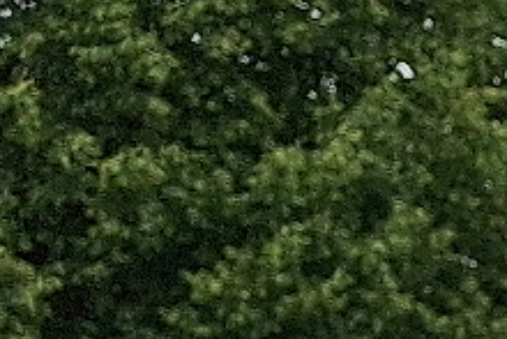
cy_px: 846
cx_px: 1595
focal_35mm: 189
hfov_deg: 8.7
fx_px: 2663
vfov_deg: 6.8
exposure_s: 1/769
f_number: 1.8
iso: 25
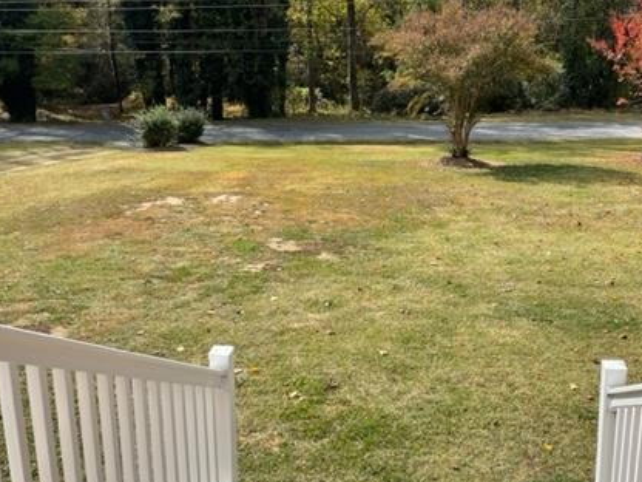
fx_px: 742
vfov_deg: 35.9
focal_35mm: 40
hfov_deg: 46.3
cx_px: 406
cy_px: 221
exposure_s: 1/2618
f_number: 1.6
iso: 32
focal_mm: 4.2
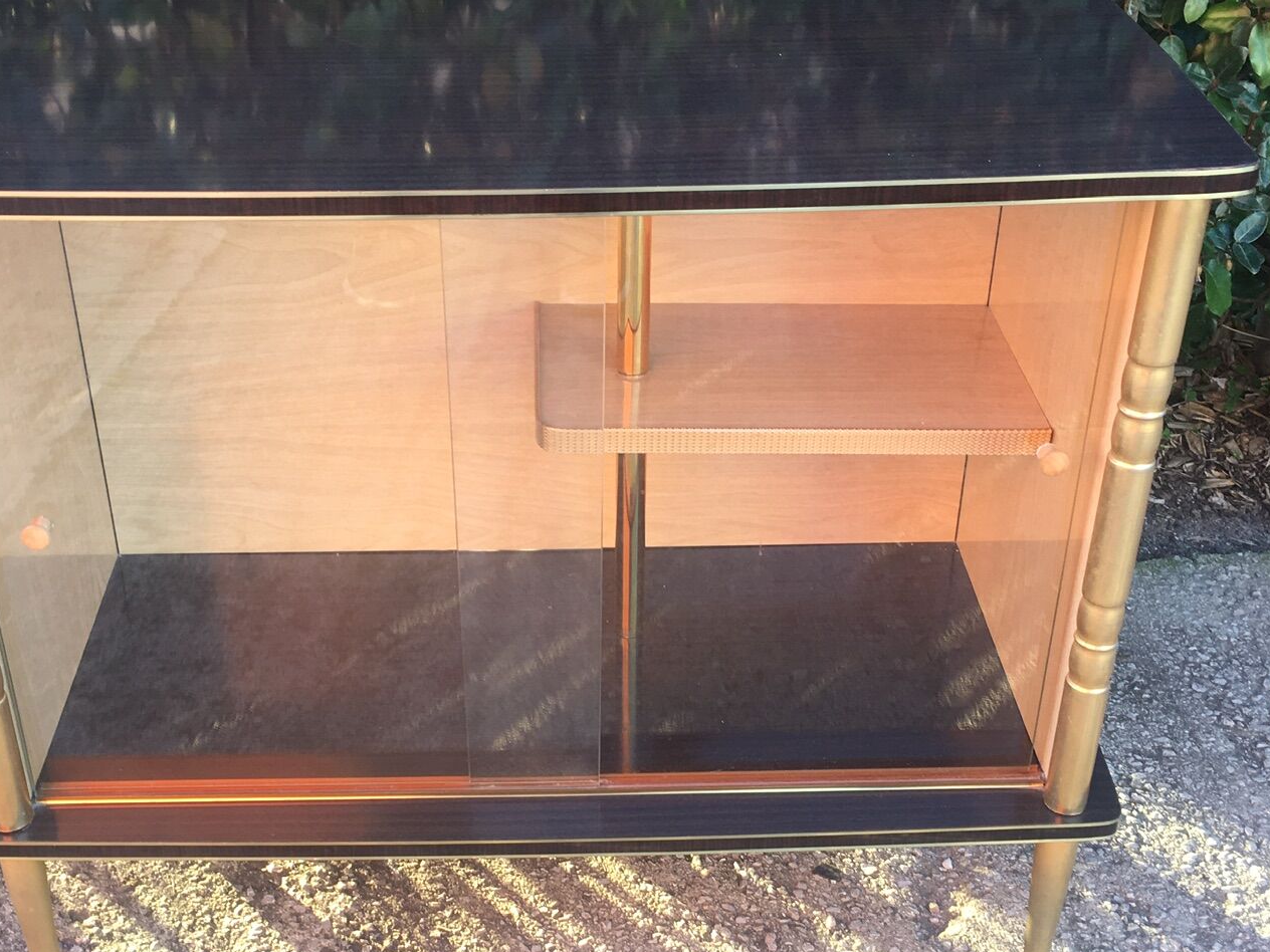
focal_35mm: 47
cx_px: 558
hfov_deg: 40.4
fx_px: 1724
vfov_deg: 30.9
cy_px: 513
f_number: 2.2
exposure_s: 1/50
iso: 32
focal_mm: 4.15
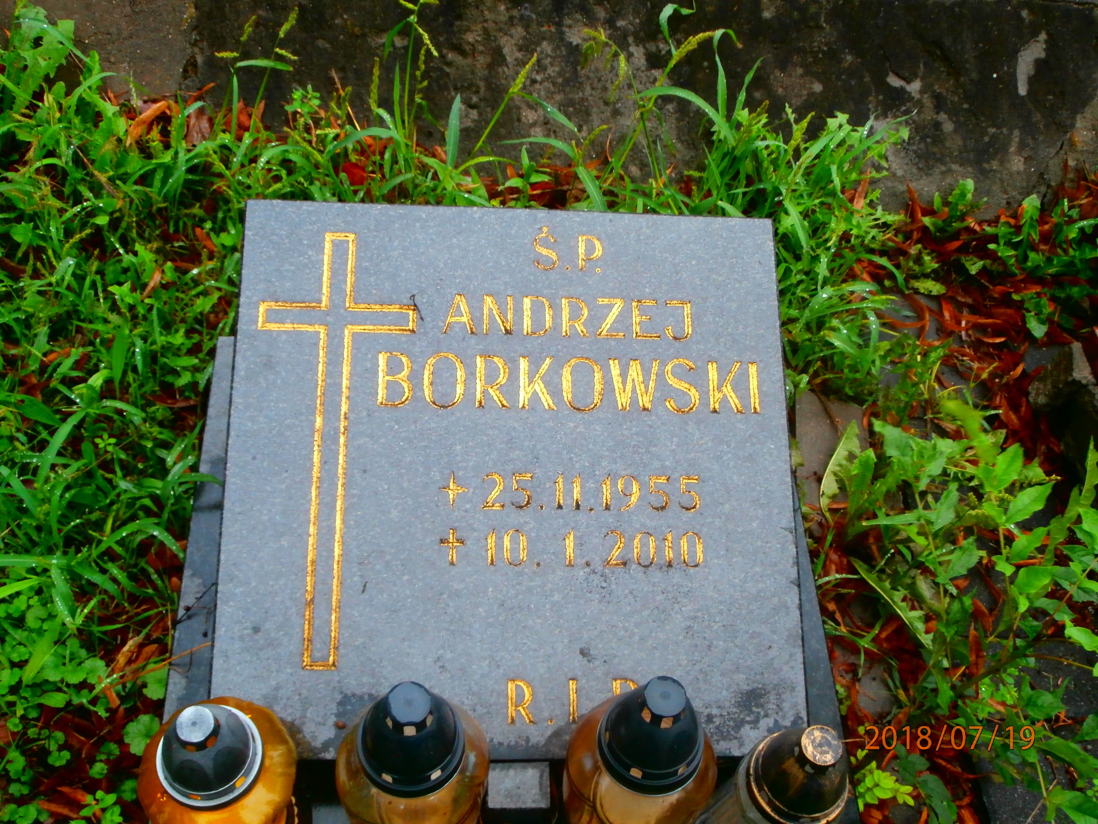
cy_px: 412
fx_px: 1205
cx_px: 549
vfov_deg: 37.7
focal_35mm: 38
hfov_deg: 49.0
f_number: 3.9
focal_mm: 6.67
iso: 200
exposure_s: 1/80
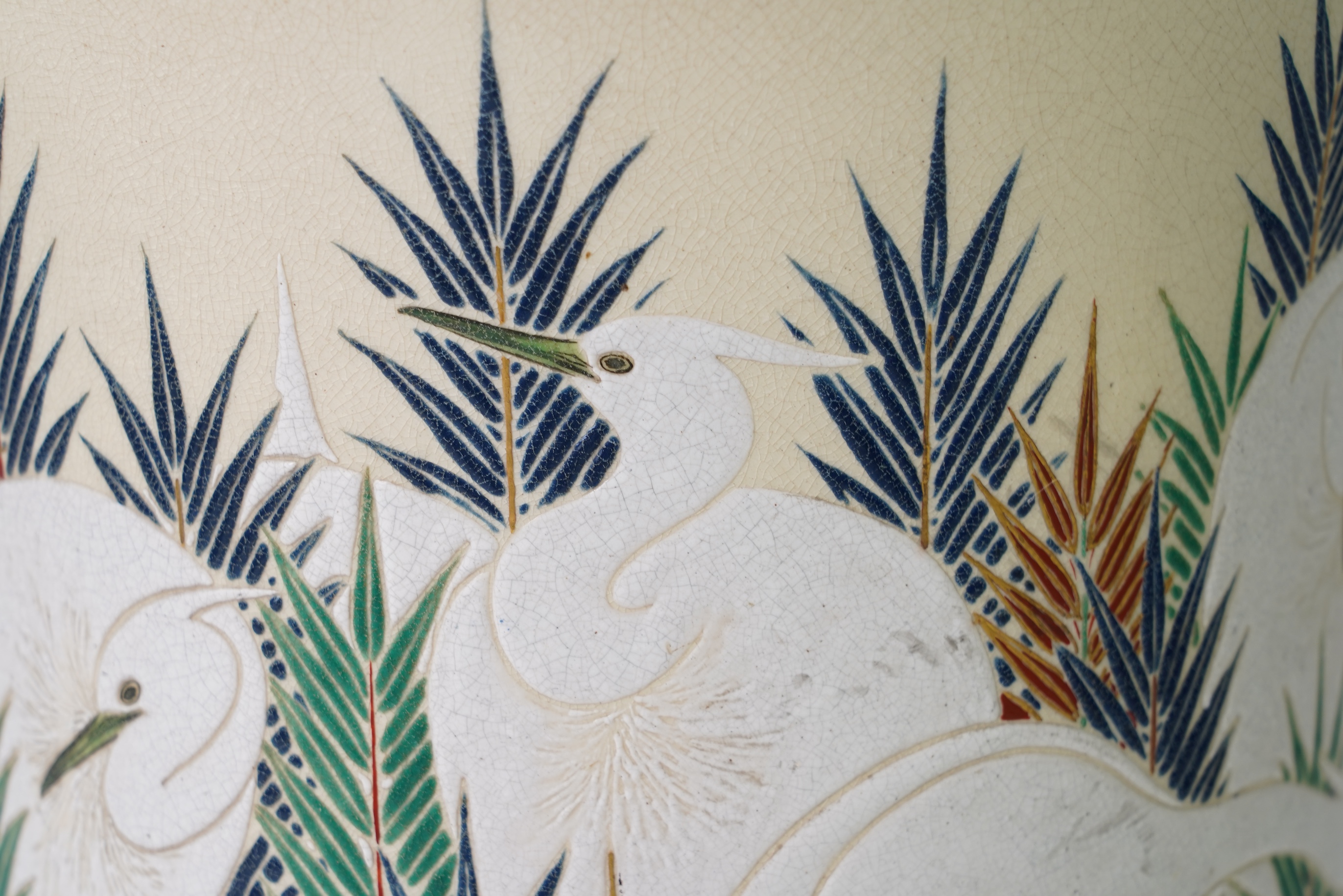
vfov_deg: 13.0
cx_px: 672
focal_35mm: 105
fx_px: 3917
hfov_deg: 19.5
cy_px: 448
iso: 500
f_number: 9
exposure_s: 1/125
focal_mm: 105
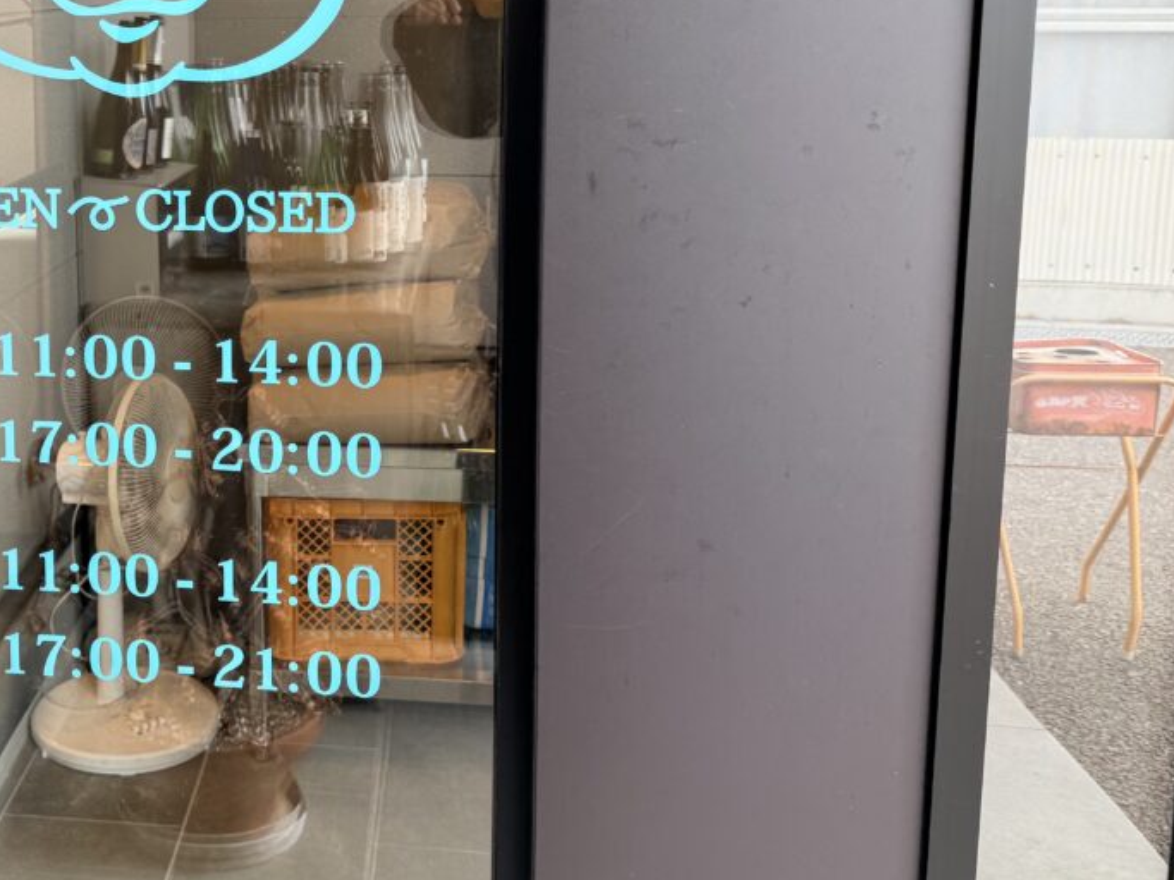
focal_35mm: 45
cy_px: 235
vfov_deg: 31.7
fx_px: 1526
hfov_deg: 39.9
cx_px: 187
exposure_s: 1/121
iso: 80
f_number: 1.78
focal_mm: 6.76
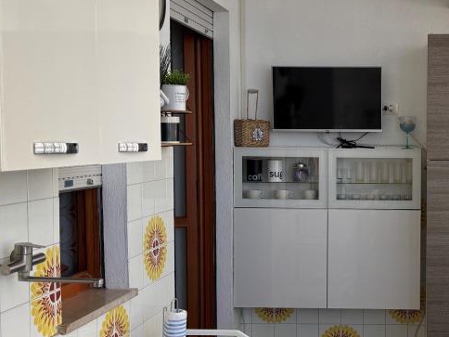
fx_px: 713
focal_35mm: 55
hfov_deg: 33.4
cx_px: 391
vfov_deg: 26.5
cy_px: 189
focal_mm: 5.96
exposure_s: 1/490
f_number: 1.6
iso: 50
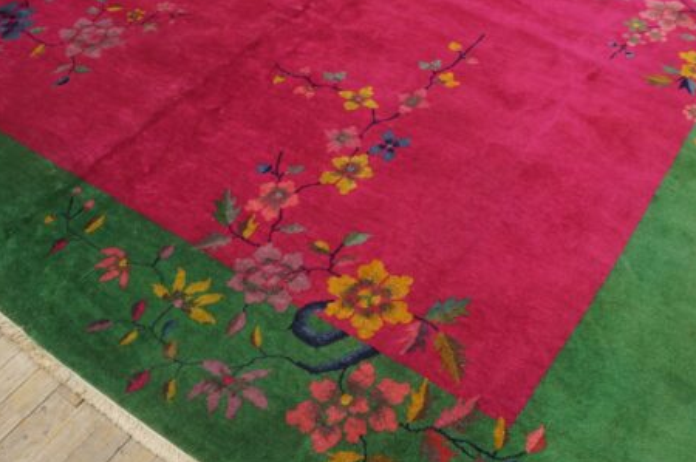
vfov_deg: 36.7
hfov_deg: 52.6
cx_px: 435
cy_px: 257
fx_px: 695
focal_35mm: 36
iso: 1000
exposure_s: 1/60
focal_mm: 18
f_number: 4
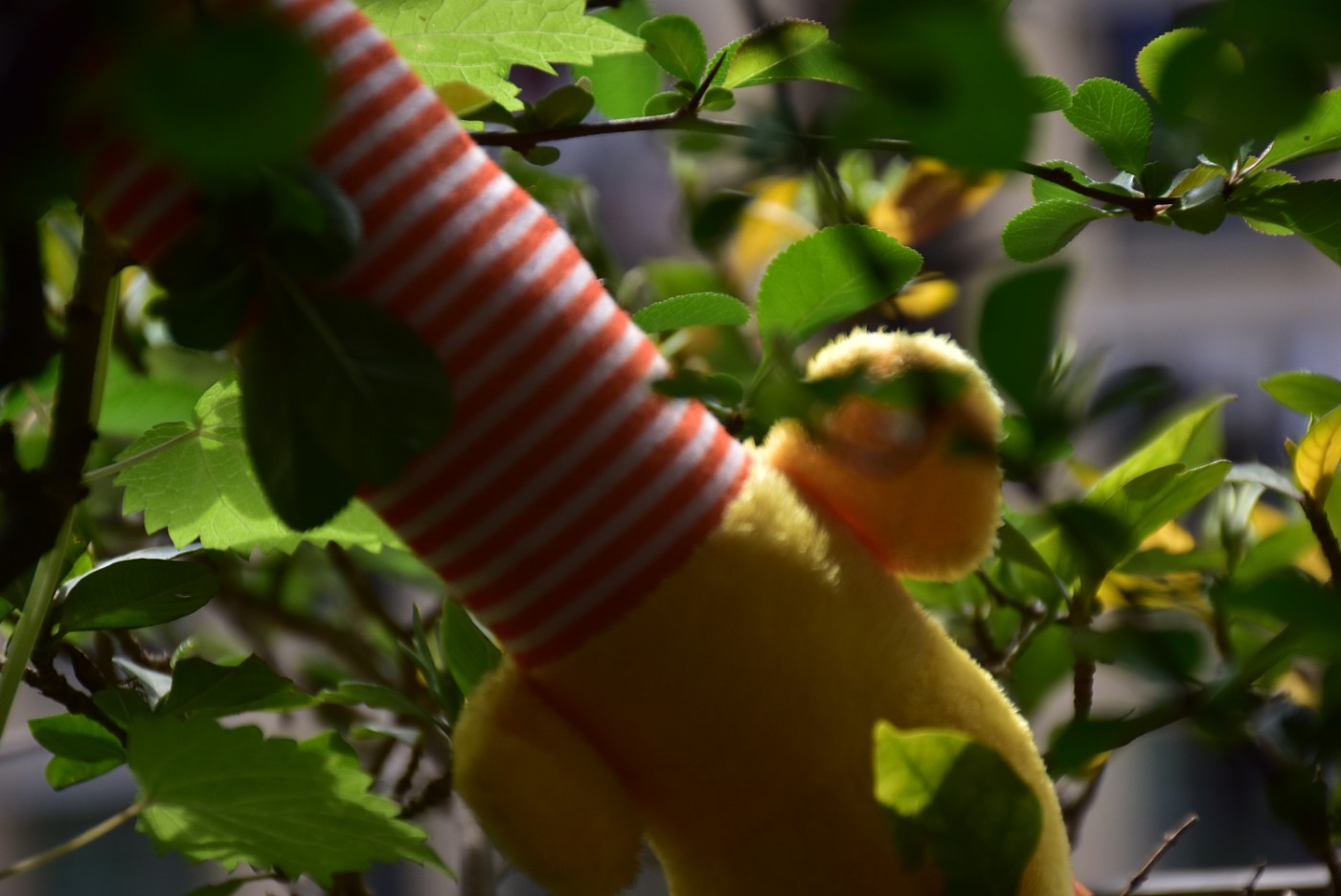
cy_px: 448
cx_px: 670
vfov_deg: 9.2
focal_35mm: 150
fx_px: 5590
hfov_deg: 13.7
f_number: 5.6
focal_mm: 100
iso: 320
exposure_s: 1/800
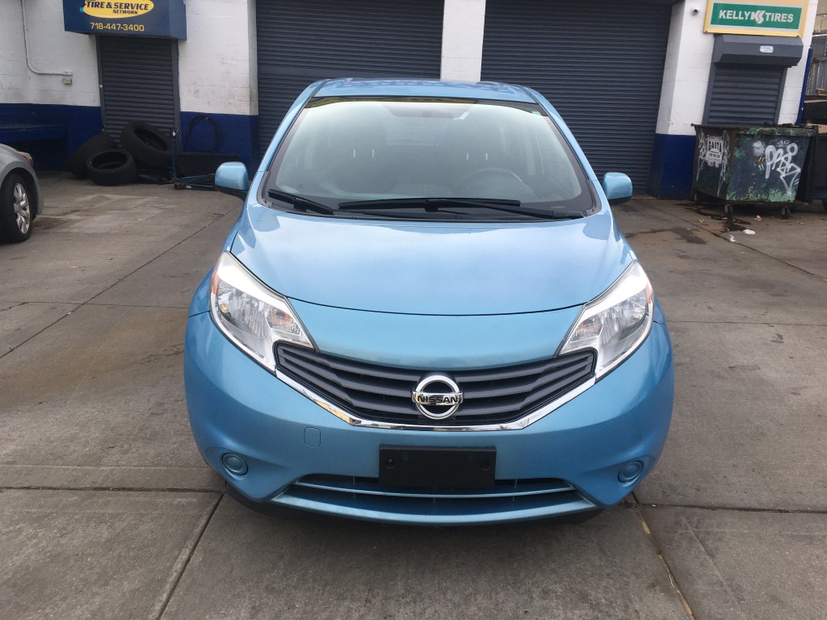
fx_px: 693
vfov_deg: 48.2
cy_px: 310
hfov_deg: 61.7
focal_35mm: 29
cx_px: 414
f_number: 2.2
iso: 25
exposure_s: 1/615
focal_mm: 4.15
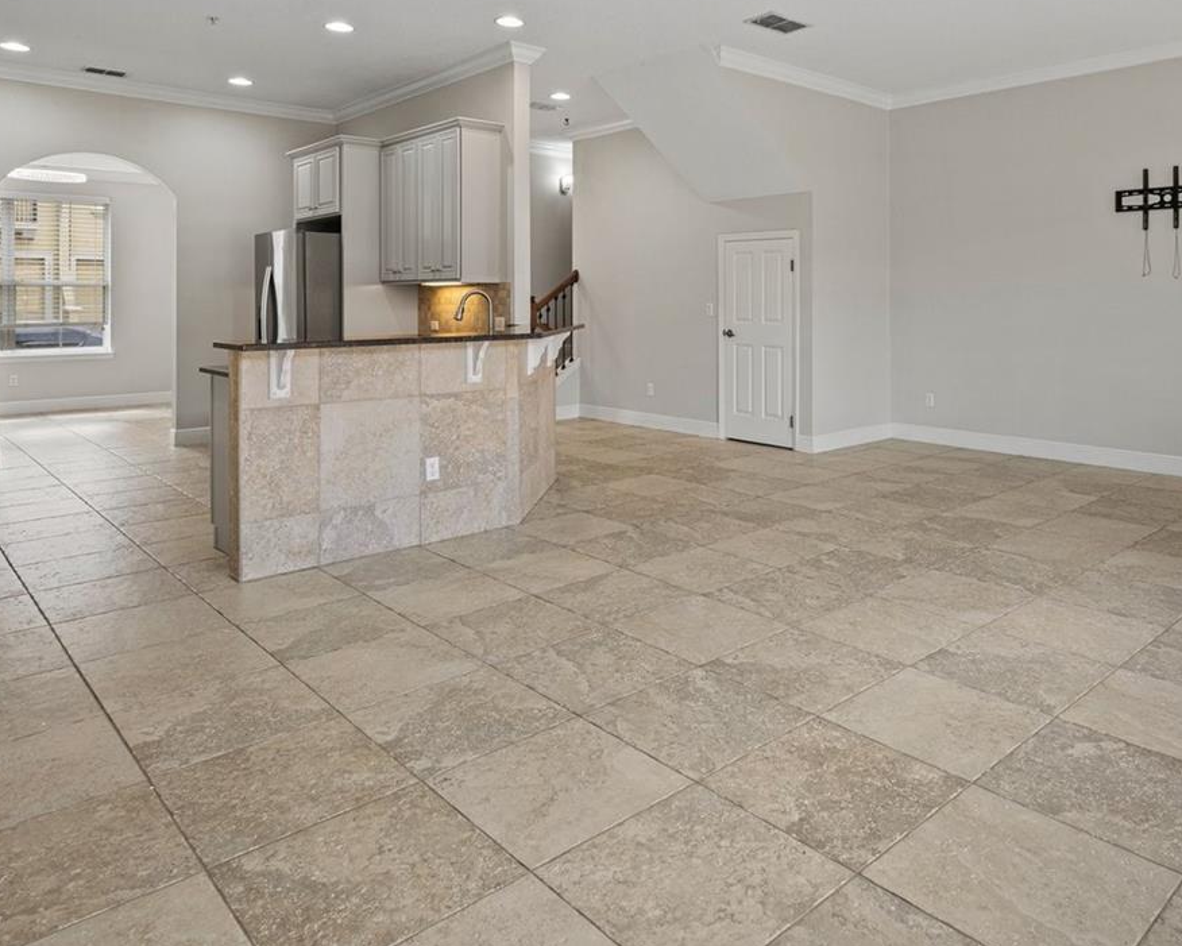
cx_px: 699
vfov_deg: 57.0
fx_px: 840
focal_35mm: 24
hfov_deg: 69.7
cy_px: 289
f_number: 8
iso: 400
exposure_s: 1/8
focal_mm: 14
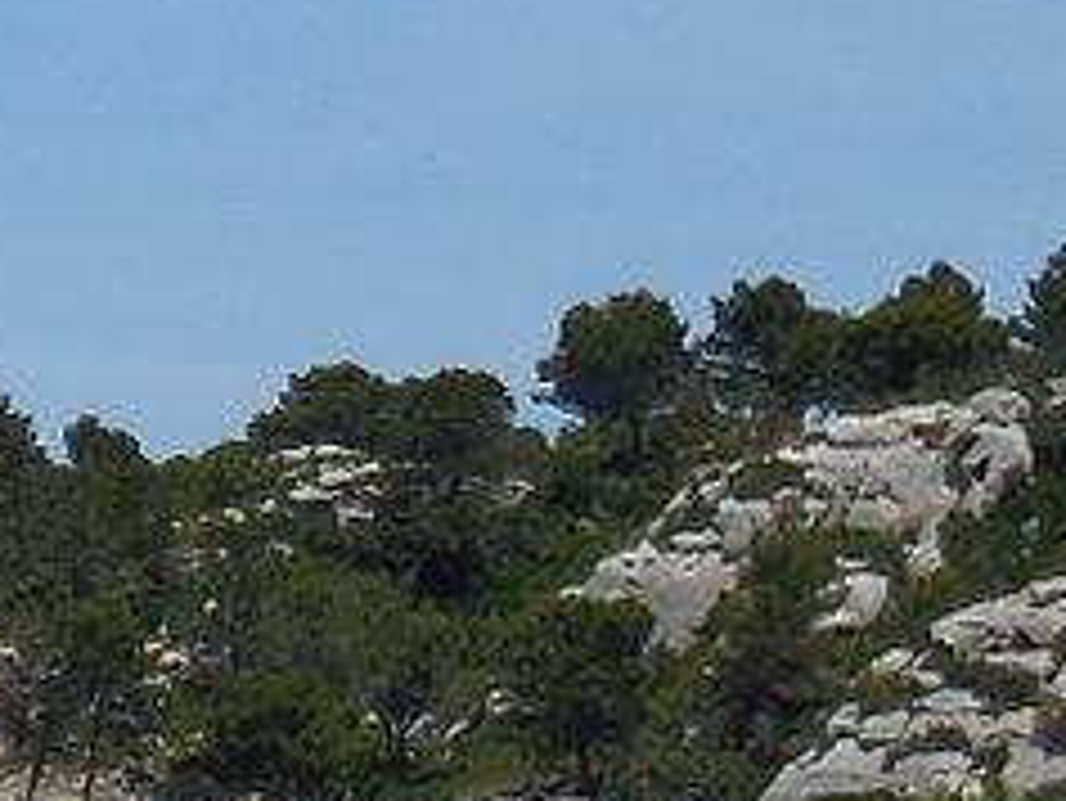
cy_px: 1012
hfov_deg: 4.7
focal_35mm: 411
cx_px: -1219
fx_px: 12663
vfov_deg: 3.6
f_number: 4.5
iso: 125
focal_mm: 11
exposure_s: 1/1600
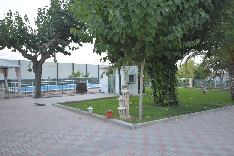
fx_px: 195
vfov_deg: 43.5
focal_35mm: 30
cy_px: 78
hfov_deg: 62.0
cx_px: 117
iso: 500
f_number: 5.6
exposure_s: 1/60
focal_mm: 20
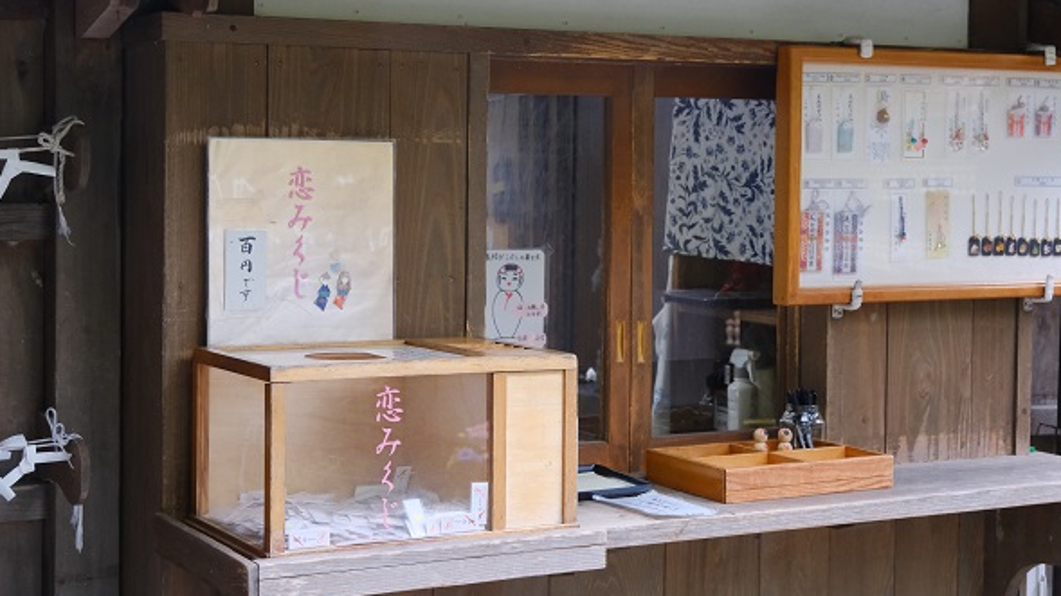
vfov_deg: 20.7
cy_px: 265
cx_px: 497
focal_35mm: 58
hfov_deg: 36.0
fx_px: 1631
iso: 3200
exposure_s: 1/400
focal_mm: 34.2
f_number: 4
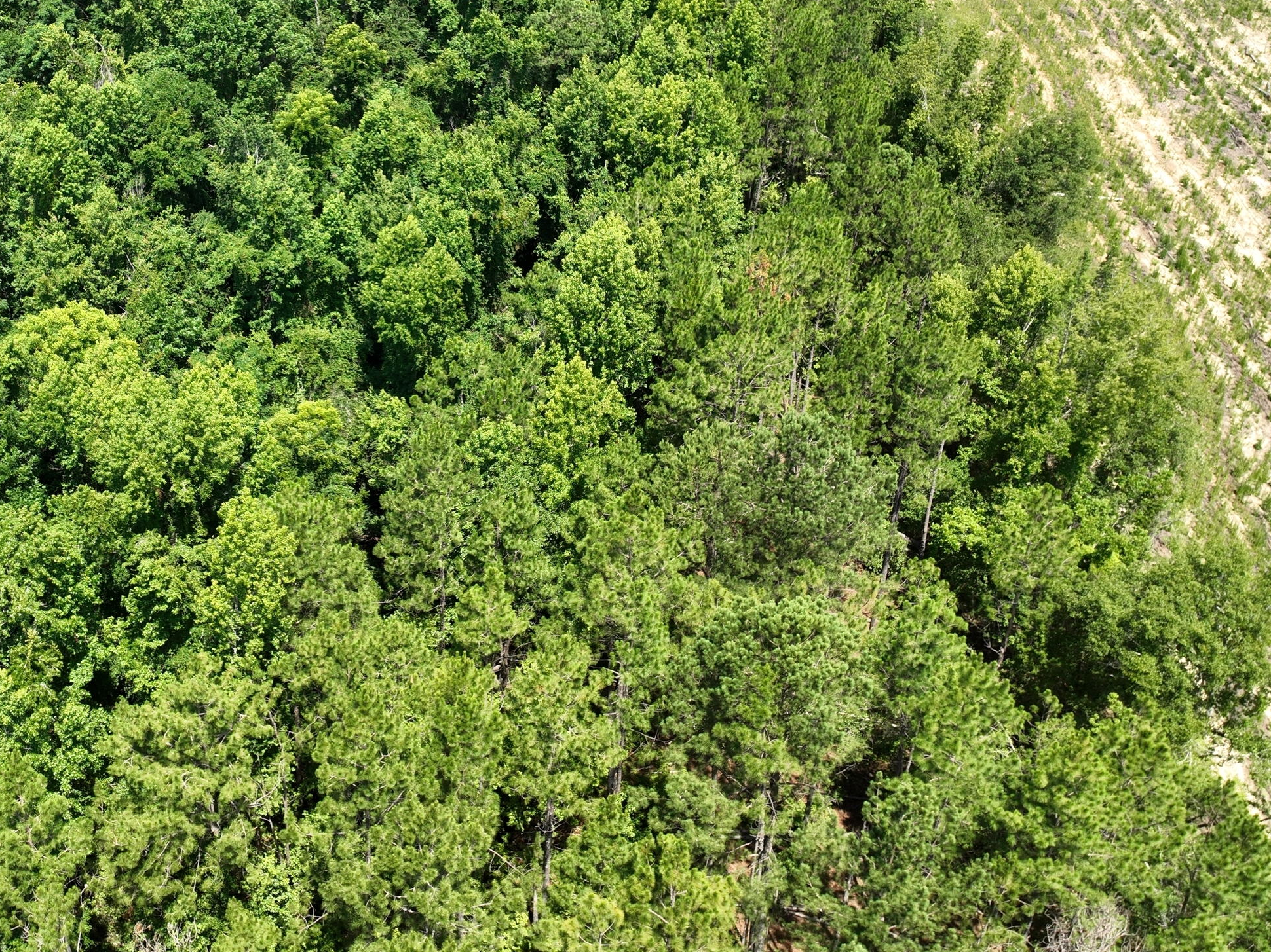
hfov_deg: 47.9
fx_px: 1395
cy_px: 260
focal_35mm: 38
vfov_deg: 37.0
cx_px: 390
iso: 100
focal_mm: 12.29
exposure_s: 1/1000
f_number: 2.8
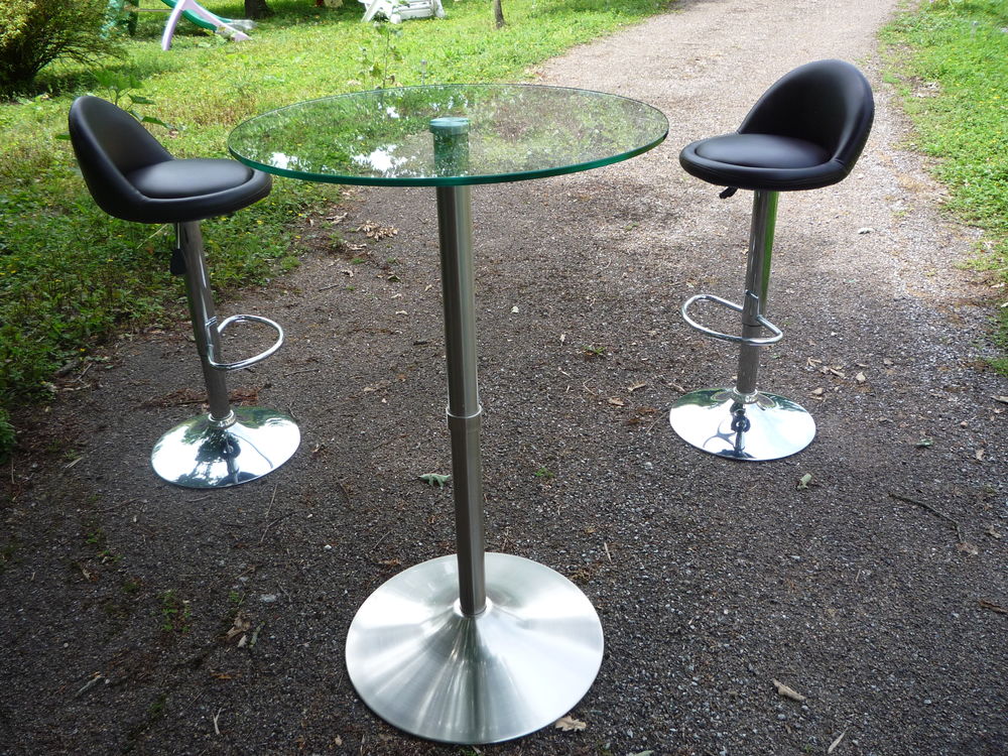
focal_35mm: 30
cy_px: 378
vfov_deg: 46.8
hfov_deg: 60.0
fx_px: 874
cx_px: 504
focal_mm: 5.2
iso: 100
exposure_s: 1/200
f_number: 4
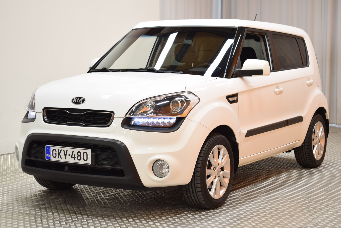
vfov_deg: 18.9
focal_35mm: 72
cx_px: 170
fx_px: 682
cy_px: 114
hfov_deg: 28.1
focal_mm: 48
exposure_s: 1/5
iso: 100
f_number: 5.3
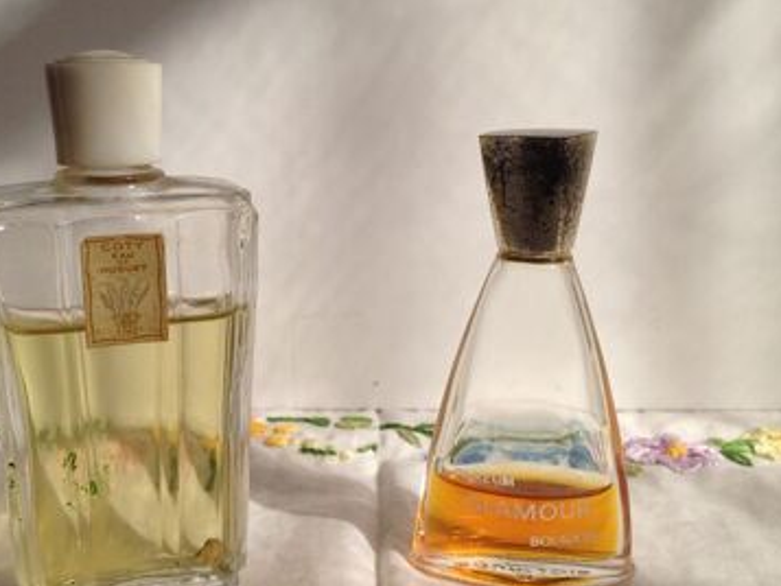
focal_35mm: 47
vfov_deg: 30.9
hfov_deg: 40.3
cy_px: 317
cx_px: 337
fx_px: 1061
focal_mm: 4.28
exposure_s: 1/767
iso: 50
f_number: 2.4
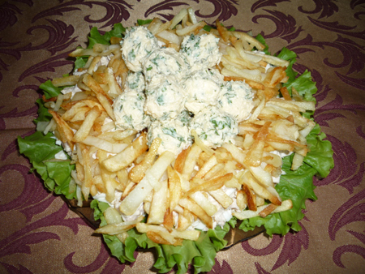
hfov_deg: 59.9
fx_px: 316
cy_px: 137
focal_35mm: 30
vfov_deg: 46.8
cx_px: 182
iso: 100
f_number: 3.3
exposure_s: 1/30
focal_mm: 5.2
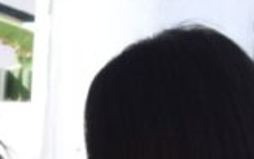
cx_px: -711
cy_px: 280
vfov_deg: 3.7
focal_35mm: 357
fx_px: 2475
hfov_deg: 5.3
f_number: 14
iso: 250
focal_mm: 30
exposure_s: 1/125
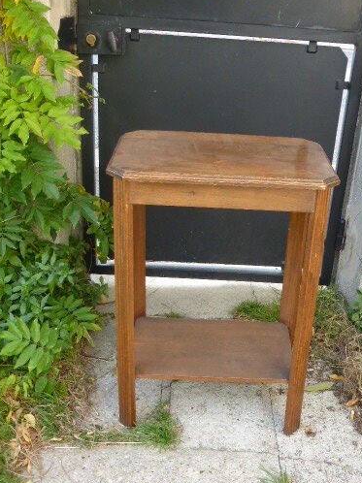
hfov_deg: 32.1
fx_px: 628
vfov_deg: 42.1
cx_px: 218
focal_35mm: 45
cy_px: 238
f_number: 3.7
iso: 320
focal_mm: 6.1
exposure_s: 1/125
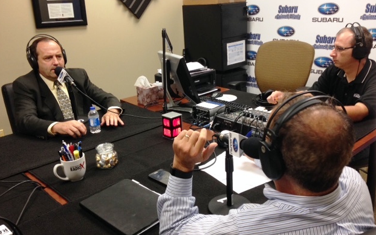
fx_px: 369
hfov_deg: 54.0
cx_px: 192
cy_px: 120
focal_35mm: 36
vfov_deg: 35.3
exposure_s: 1/20
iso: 80
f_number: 2.4
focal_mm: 4.12
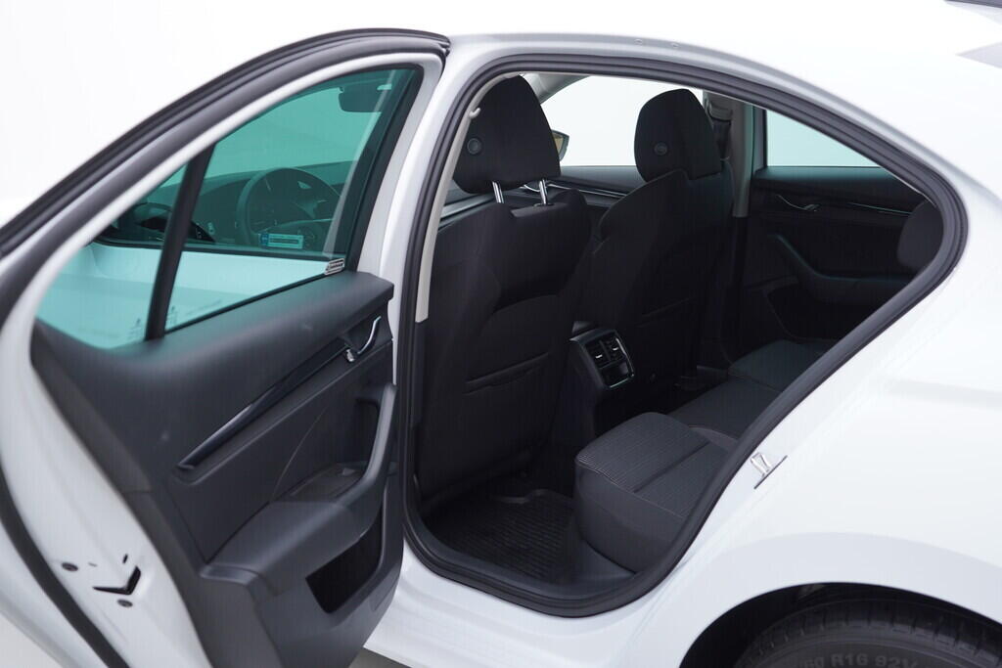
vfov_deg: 36.9
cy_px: 334
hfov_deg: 53.1
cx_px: 501
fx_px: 1002
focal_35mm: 36
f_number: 3.2
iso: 125
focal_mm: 24
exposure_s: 1/50
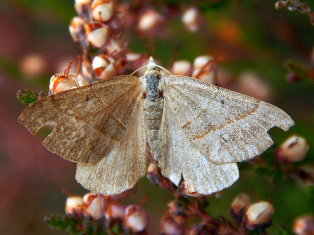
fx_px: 1896
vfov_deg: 7.1
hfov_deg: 9.5
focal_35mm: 209
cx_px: 157
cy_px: 118
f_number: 5.4
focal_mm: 37.1
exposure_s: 1/250
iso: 400
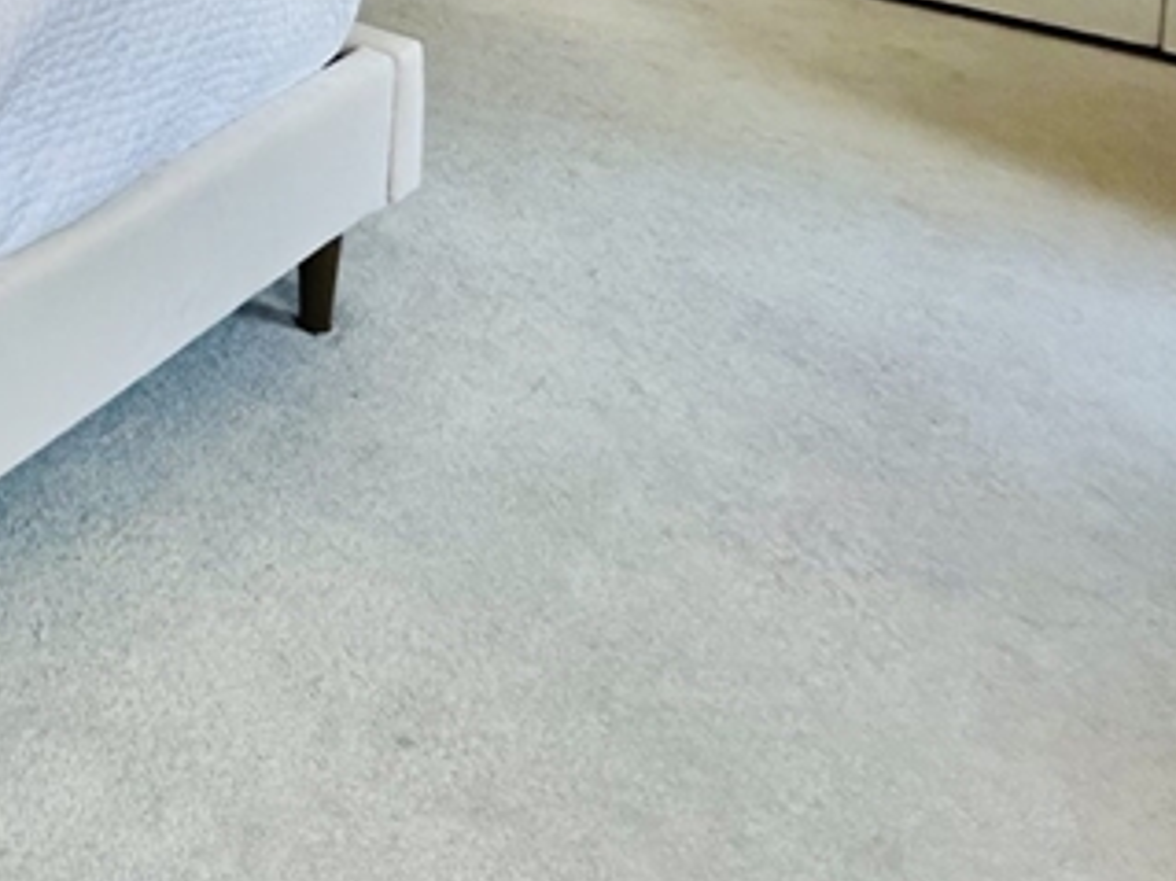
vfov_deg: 24.7
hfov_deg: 31.6
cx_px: -376
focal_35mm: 45
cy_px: -442
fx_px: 1528
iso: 200
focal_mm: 2.22
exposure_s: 1/120
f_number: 2.2
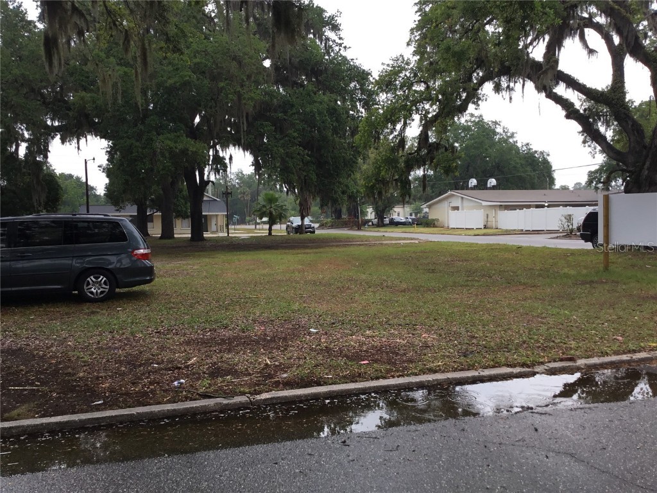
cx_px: 328
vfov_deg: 45.4
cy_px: 246
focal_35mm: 31
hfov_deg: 58.4
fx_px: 588
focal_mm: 3.3
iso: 25
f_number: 2.4
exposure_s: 1/438
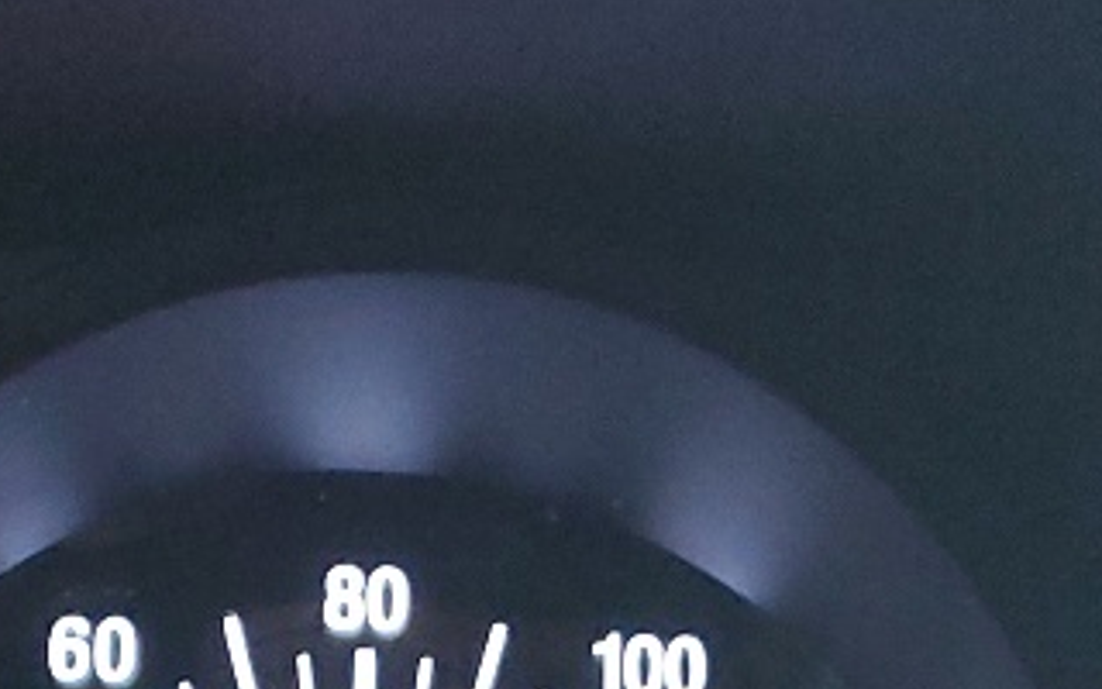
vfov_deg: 9.0
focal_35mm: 138
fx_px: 4145
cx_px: 279
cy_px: 1292
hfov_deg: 15.1
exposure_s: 1/17
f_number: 1.5
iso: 282
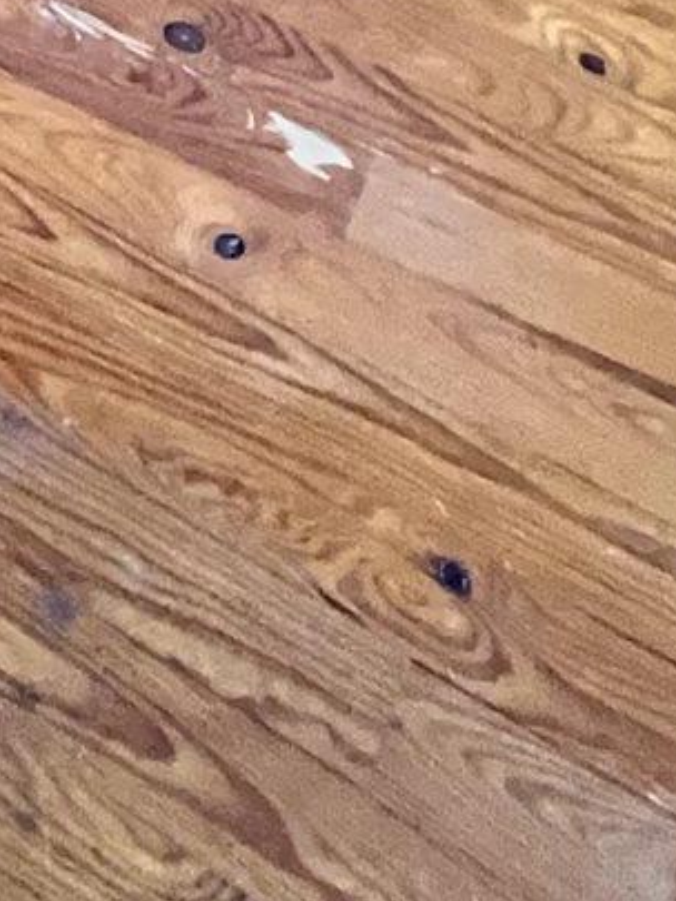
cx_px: -287
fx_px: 1926
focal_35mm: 74
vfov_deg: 14.0
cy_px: -1410
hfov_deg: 18.1
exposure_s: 1/60
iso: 1000
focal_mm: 1.57
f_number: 1.8
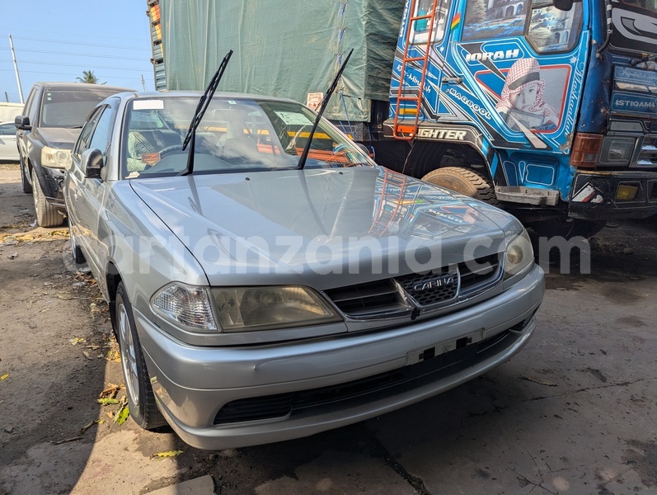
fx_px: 456
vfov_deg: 56.9
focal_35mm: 24
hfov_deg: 71.5
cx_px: 328
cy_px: 248
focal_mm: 6.81
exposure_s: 1/1550
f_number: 1.85
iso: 36
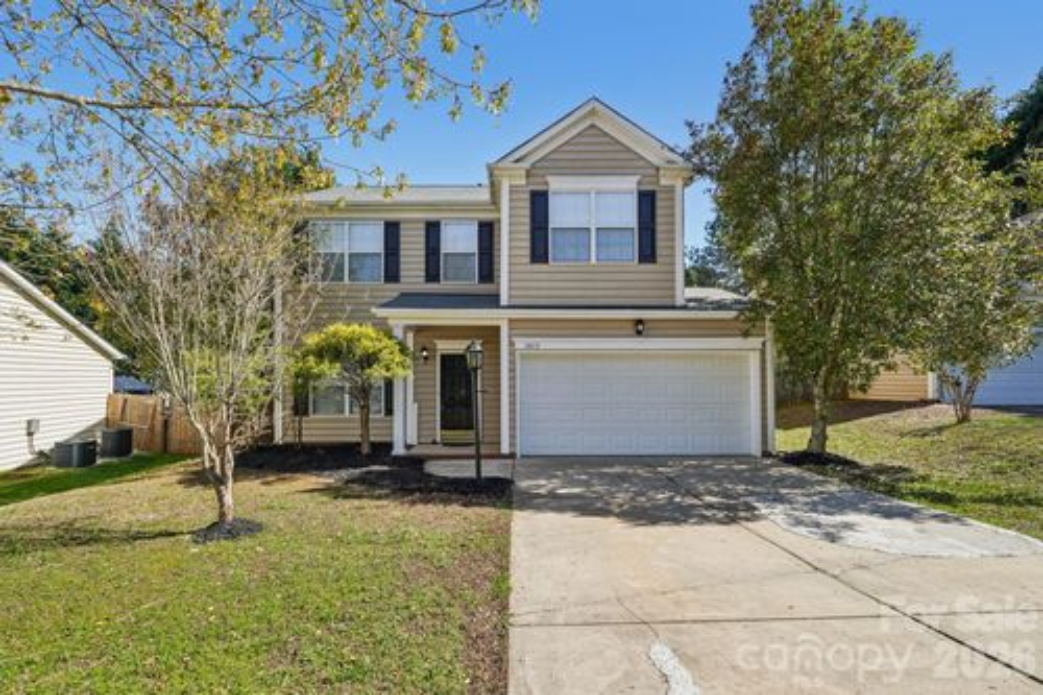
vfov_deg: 77.3
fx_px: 434
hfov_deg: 100.4
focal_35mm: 15
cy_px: 348
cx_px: 522
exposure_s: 1/90
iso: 100
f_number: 8
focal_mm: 10
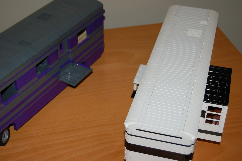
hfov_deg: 33.4
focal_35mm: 60
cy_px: 80
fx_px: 403
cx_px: 121
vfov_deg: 22.6
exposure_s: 1/60
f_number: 5
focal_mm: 40
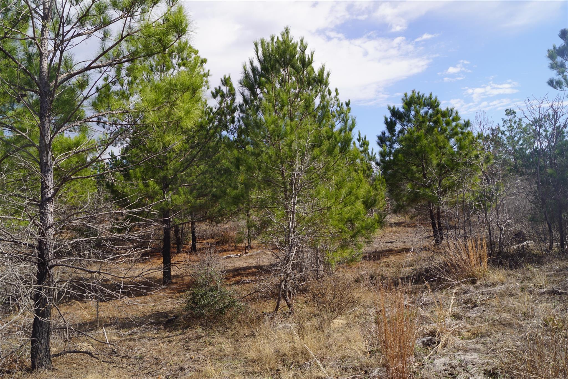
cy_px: 190
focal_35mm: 30
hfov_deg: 61.9
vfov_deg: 43.6
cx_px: 284
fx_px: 473
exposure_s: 1/80
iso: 100
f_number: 13
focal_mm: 20
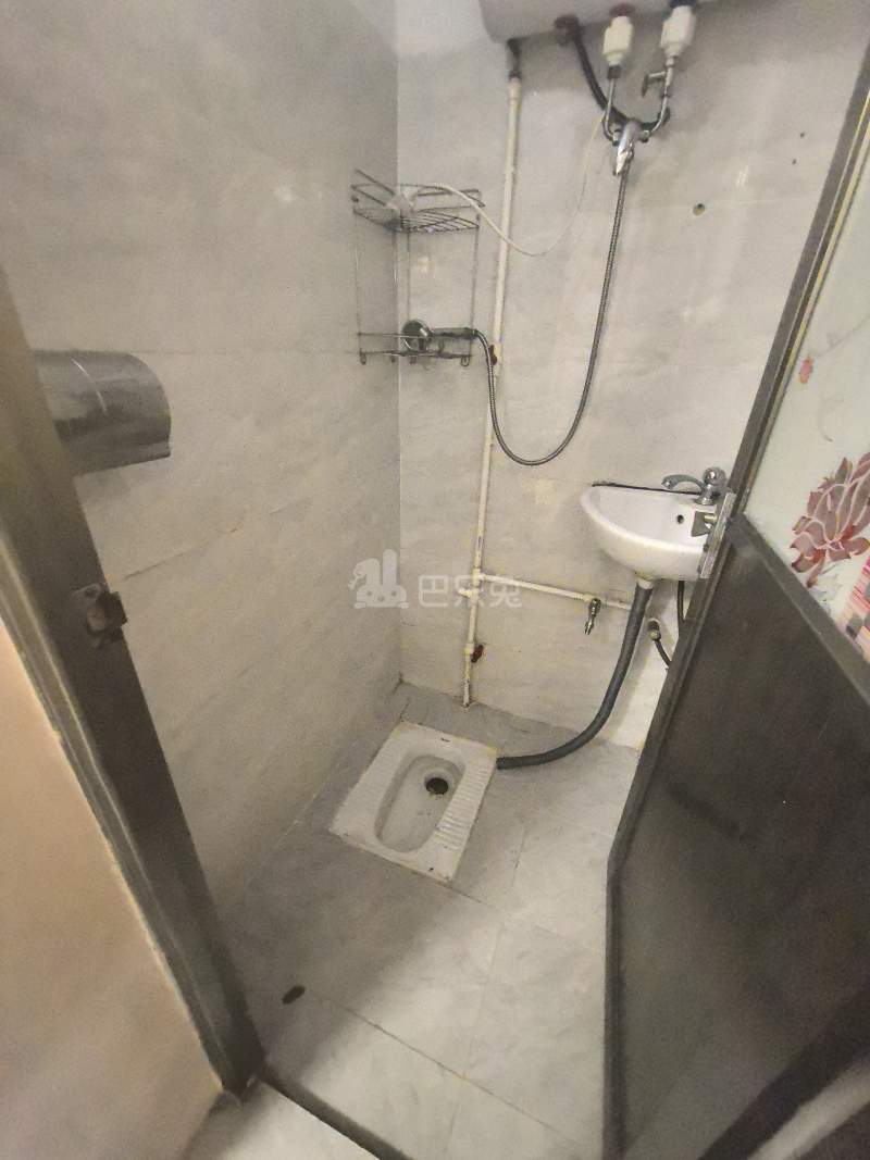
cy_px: 580
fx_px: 436
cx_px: 435
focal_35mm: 13
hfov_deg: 89.9
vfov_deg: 106.2
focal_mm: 1.95
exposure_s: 1/33.3
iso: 2000
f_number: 2.2
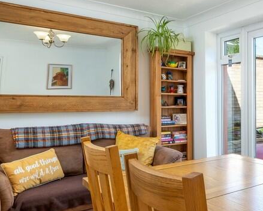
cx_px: 249
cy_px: 113
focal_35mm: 35
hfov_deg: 45.3
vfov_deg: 42.3
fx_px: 273
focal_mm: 10.5
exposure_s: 1/30
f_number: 7.1
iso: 200
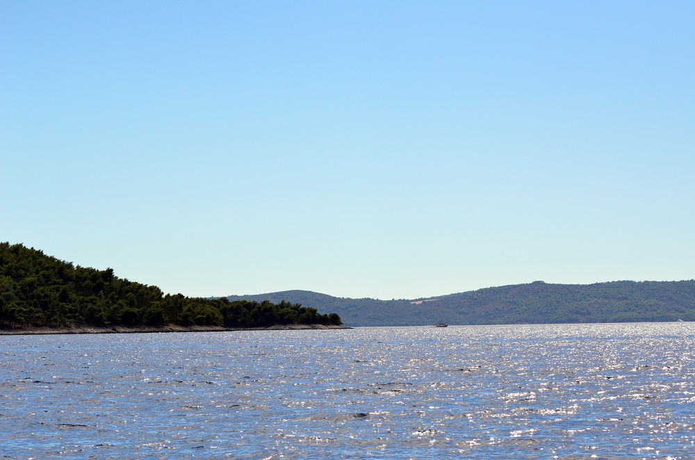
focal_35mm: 112
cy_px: 230
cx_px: 348
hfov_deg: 18.2
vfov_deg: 12.1
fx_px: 2167
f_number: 5.6
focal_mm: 75
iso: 900
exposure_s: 1/8000
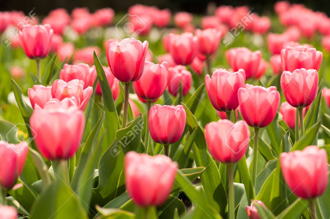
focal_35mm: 123
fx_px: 1126
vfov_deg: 11.1
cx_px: 183
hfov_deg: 16.7
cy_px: 126
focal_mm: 105
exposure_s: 1/1250
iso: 200
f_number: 5
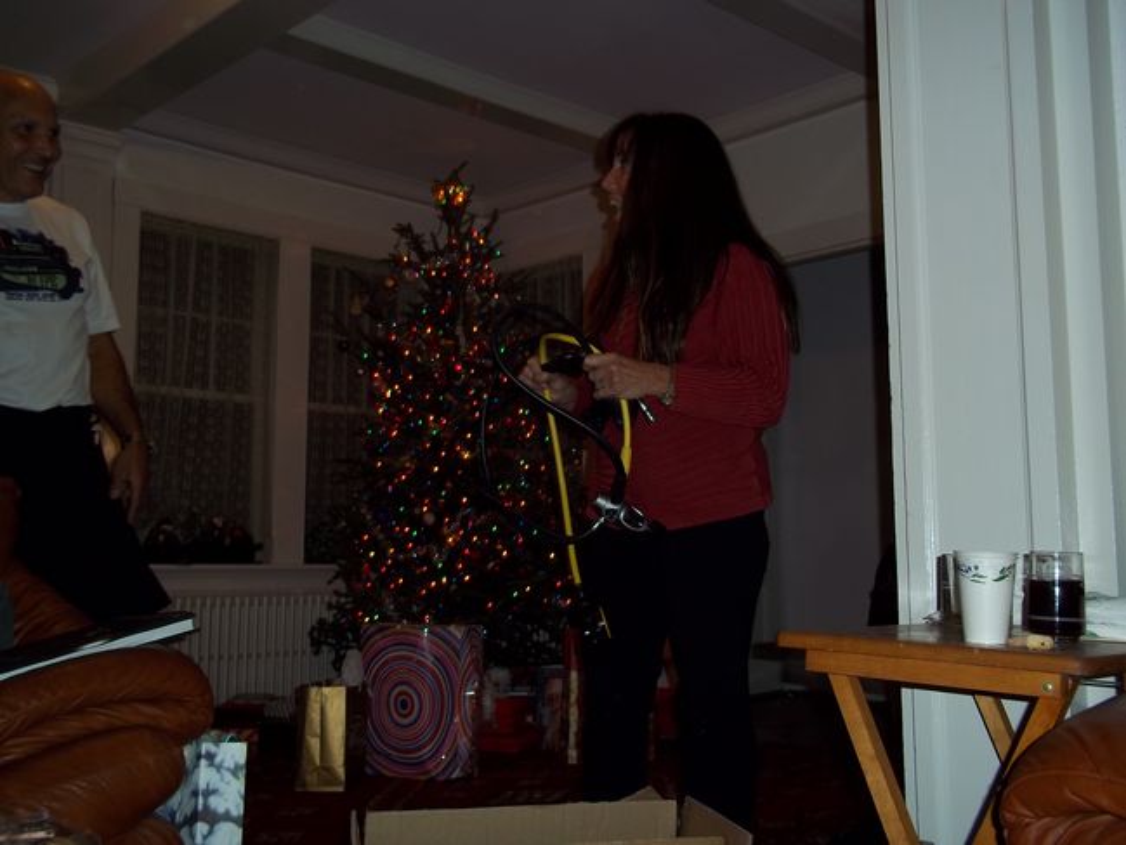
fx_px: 1171
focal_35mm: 36
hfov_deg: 51.3
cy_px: 422
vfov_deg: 39.7
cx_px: 563
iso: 80
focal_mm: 6.5
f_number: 3.1
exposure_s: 1/30
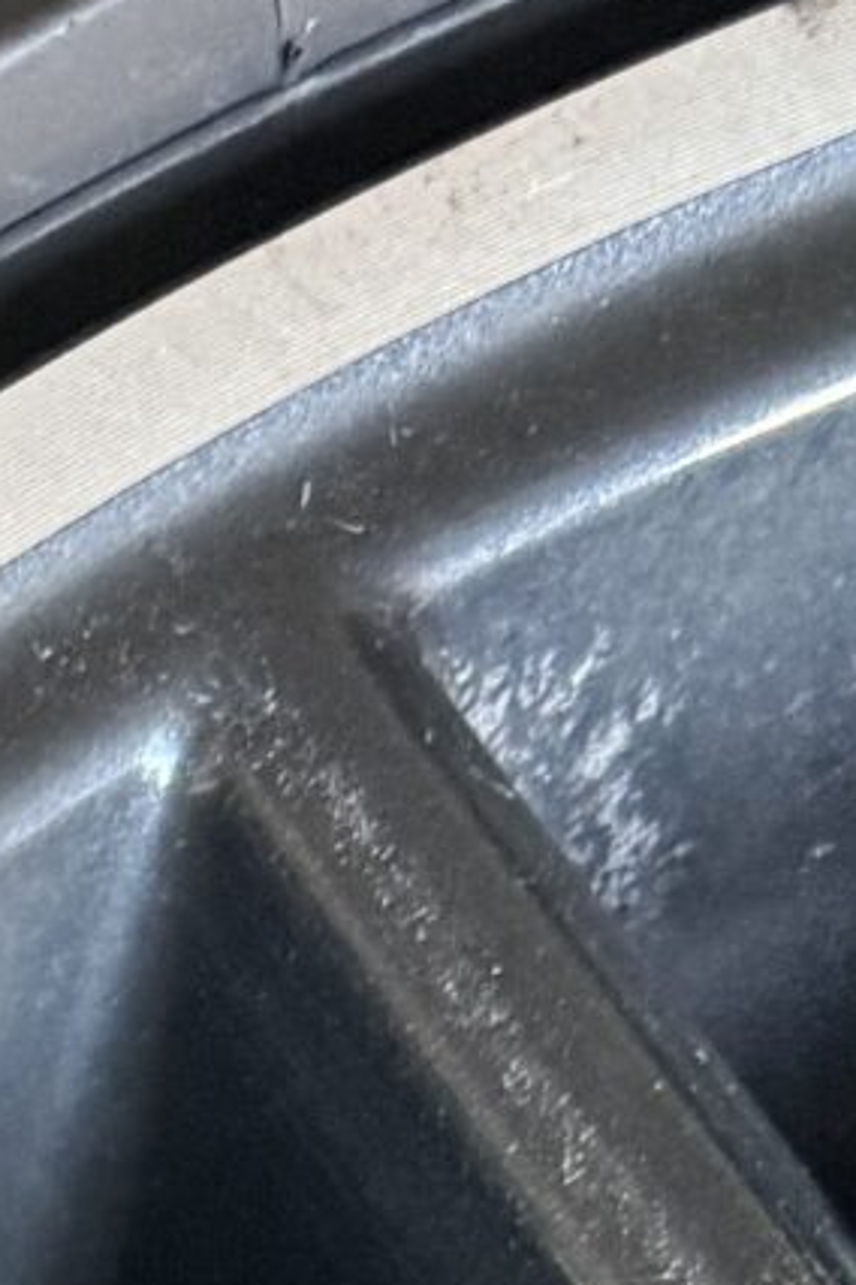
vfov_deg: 10.1
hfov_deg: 8.0
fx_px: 5350
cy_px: 3840
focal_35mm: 150
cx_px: -1570
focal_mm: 6.86
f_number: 1.78
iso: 200
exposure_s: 1/97
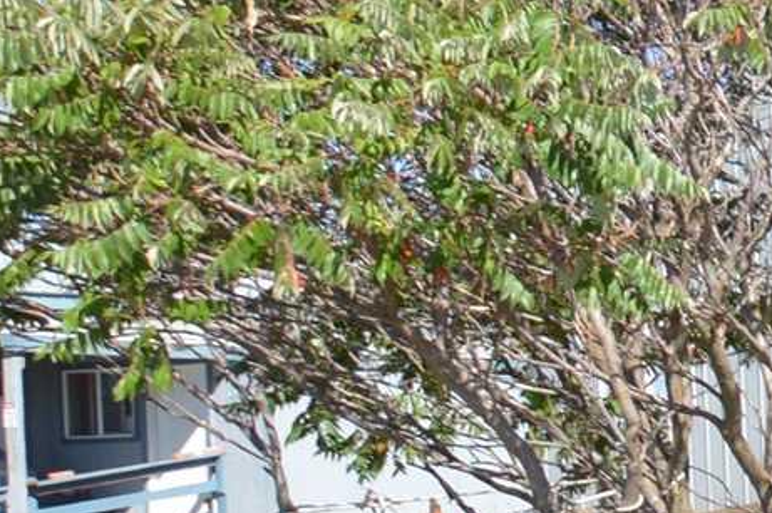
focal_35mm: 100
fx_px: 2141
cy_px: 503
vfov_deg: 13.5
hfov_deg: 12.0
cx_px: 2209
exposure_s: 1/200
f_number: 8
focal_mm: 10
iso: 100
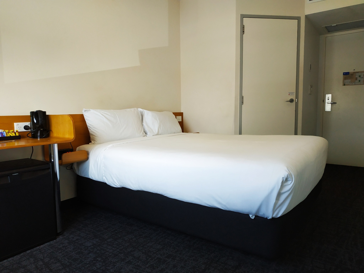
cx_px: 182
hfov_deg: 71.6
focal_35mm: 24
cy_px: 136
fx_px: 252
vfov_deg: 56.8
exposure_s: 1/100
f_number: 1.9
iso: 160
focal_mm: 3.94
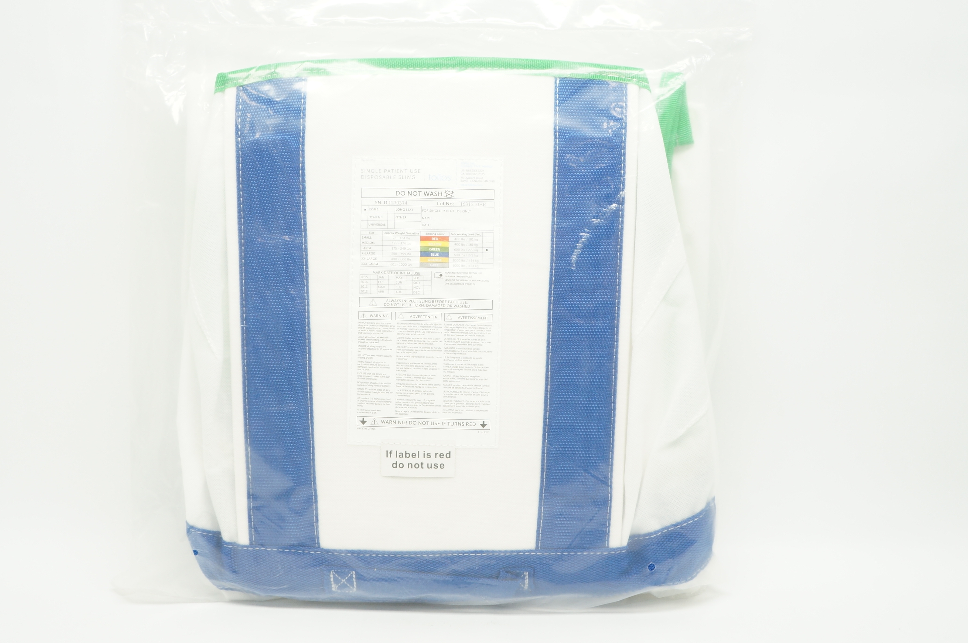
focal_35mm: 39
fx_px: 1048
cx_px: 437
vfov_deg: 34.1
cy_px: 269
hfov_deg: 49.5
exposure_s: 1/15
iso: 400
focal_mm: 22
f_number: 10
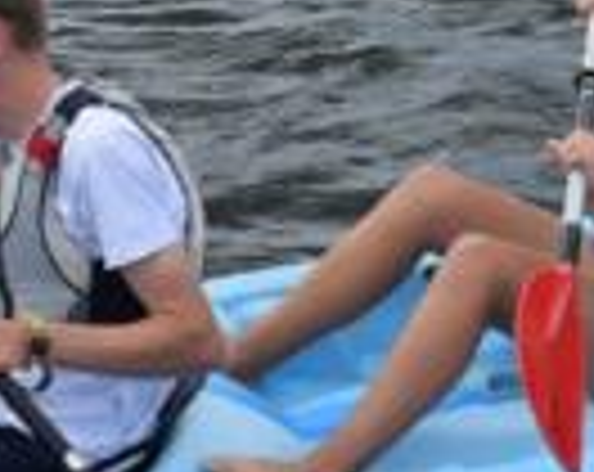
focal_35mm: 182
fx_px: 3192
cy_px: 99
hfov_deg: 10.6
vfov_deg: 8.4
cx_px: 112
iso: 200
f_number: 8
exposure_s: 1/250
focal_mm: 34
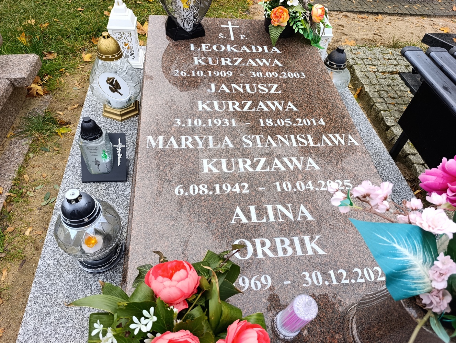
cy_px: 172
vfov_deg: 59.0
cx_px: 228
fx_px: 303
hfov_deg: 73.8
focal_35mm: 23
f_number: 1.6
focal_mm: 6.14
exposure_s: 1/110
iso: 50
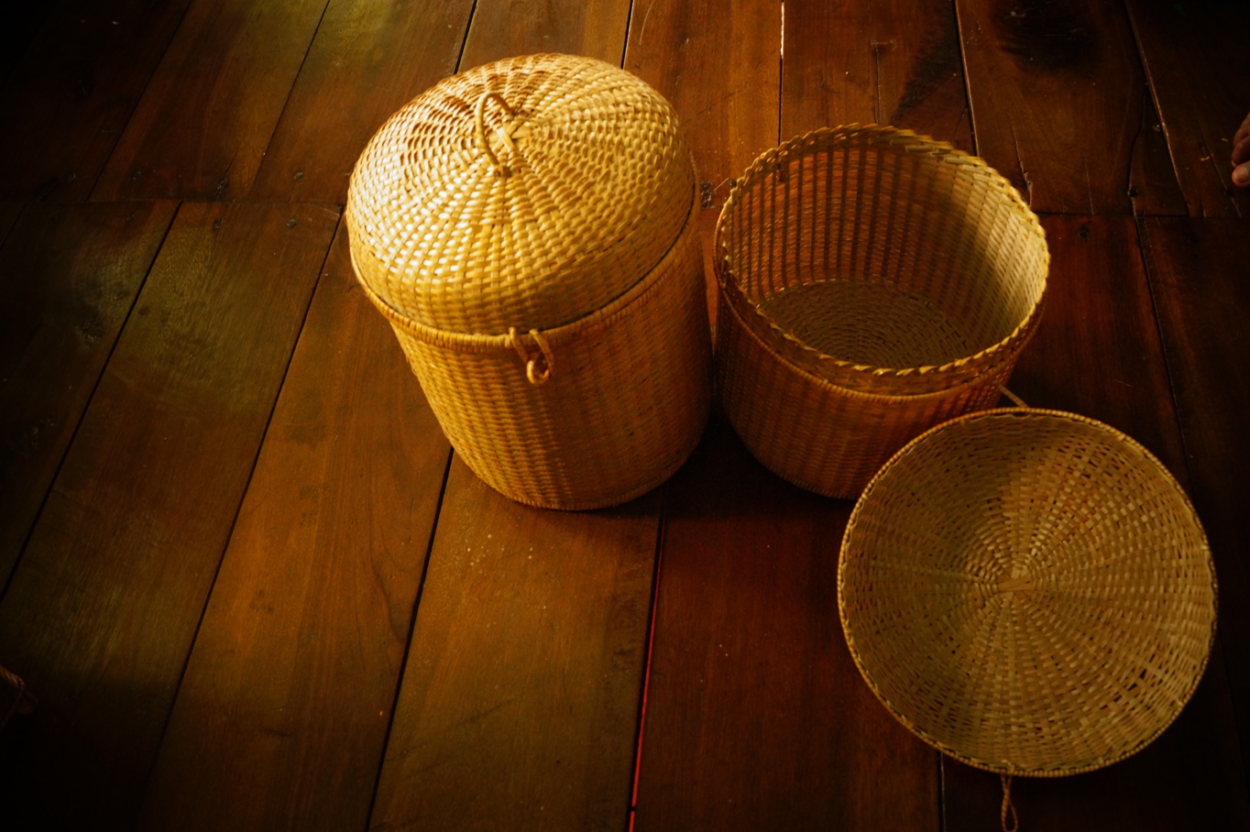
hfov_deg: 62.0
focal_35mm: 30
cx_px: 625
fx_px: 1041
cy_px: 416
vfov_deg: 43.6
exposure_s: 1/15
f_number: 7.1
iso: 800
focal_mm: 20
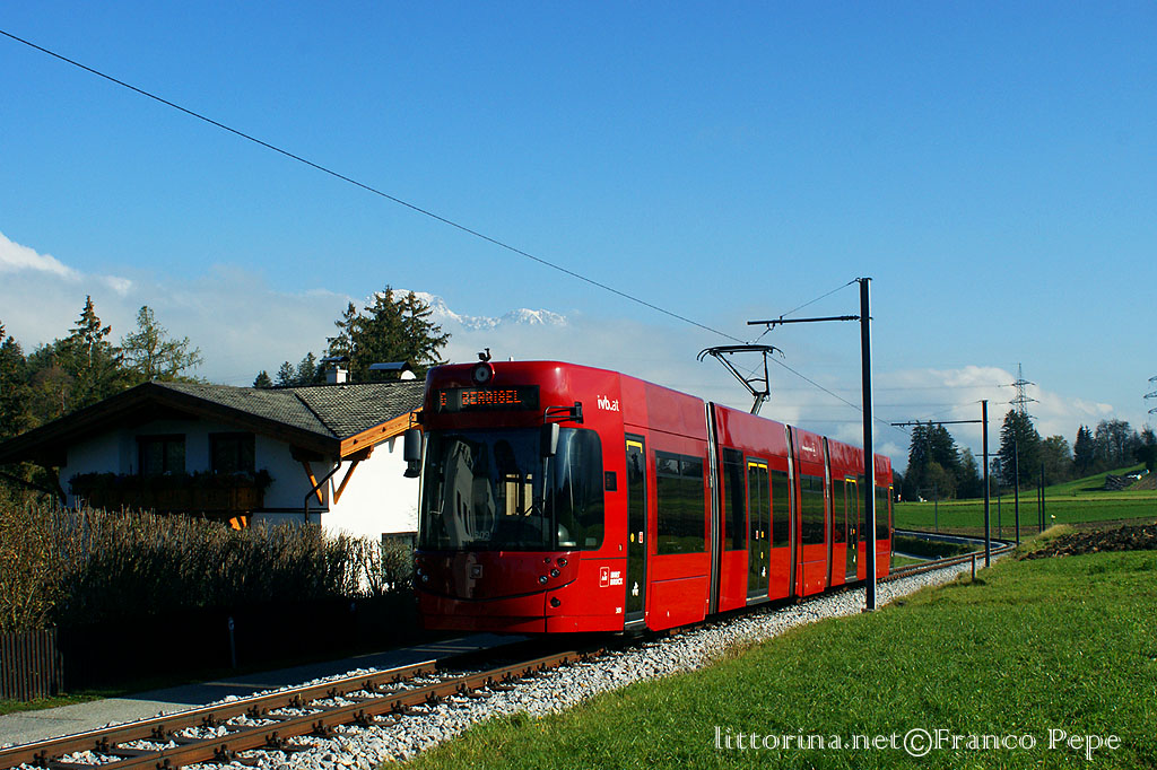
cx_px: 578
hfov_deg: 46.4
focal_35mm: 42
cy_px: 385
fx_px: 1349
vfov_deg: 31.9
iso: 400
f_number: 11
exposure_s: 1/500
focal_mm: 28
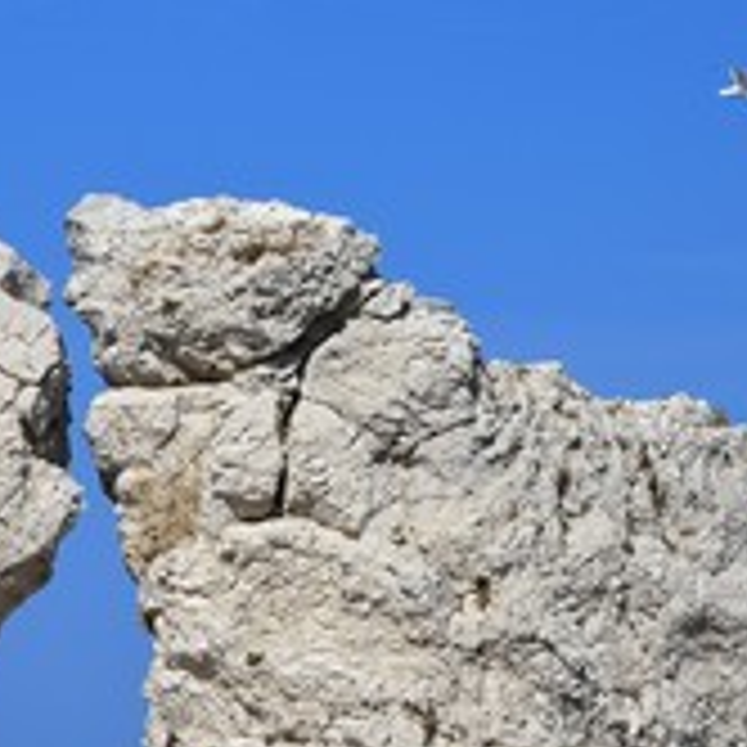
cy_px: 504
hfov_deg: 4.1
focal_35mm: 431
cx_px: 9
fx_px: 10523
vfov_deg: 4.1
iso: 200
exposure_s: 1/400
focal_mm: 200
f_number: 11
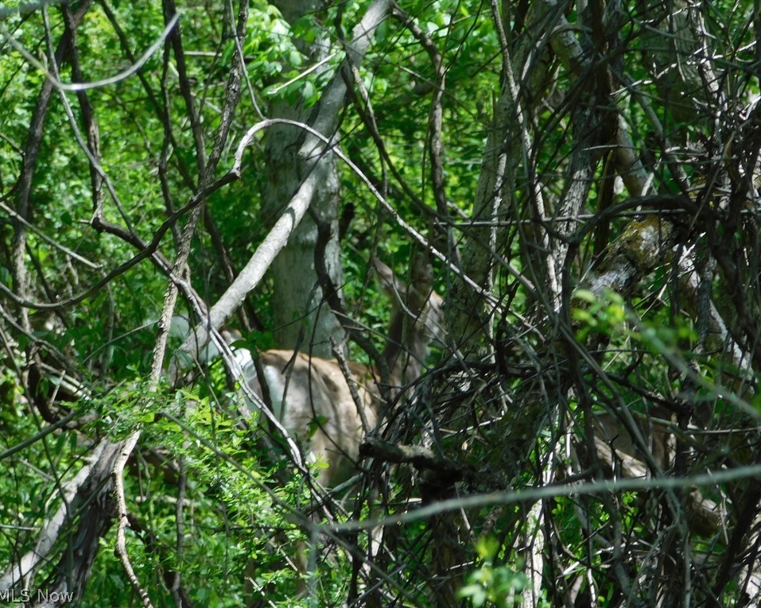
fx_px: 12091
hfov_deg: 3.6
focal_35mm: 537
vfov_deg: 2.9
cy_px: 304
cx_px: 398
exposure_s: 1/125
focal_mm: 91.2
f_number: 6
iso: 125
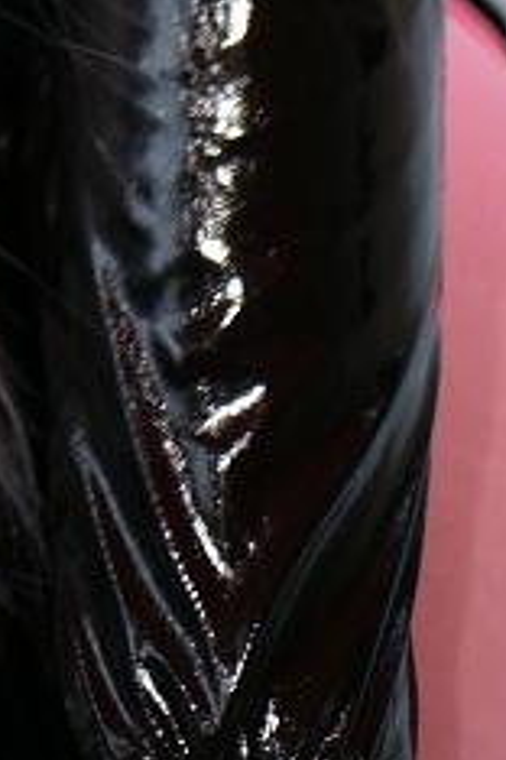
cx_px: -1012
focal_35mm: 321
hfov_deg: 4.1
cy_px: -1413
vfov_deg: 6.0
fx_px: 6767
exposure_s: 1/250
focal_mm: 50
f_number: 2.8
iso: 100
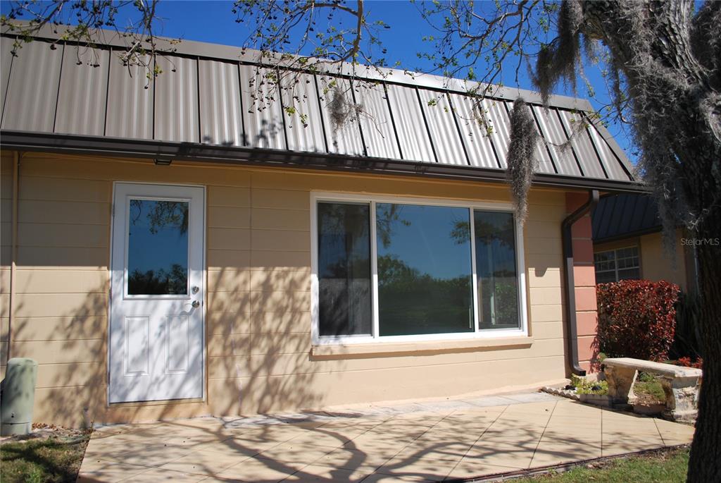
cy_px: 242
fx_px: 541
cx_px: 360
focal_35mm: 27
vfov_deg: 48.0
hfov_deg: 67.3
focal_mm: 18
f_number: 3.5
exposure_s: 1/1250
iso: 100
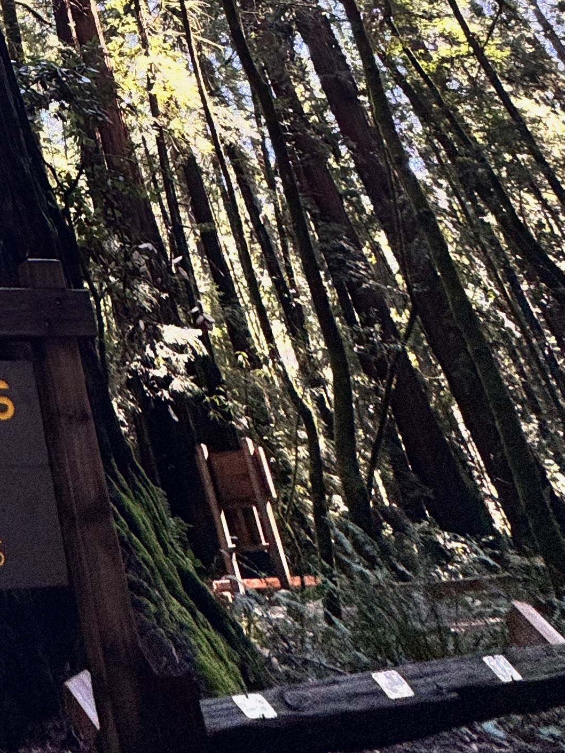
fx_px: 871
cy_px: -280
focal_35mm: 40
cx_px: -159
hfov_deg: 29.4
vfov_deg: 32.1
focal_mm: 2.22
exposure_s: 1/99
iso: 50
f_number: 2.2
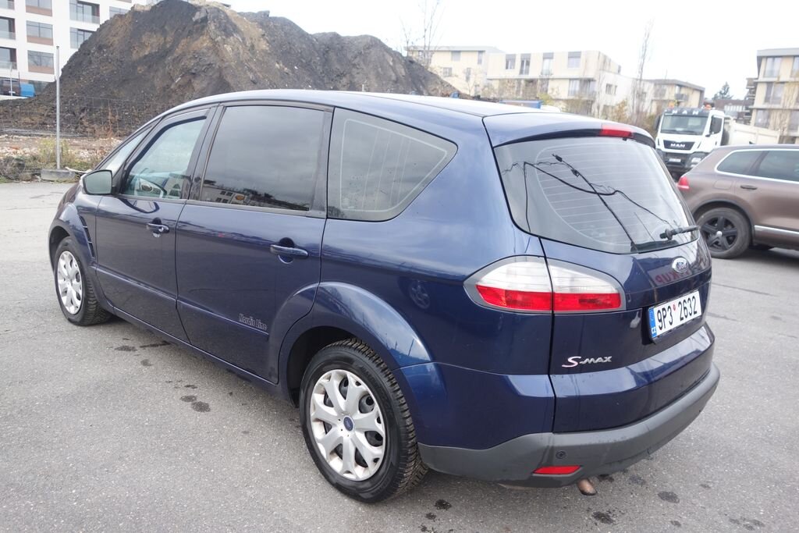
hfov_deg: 65.5
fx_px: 621
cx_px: 400
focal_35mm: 28
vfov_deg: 46.4
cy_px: 266
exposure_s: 1/100
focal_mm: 10.4
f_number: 3.5
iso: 125
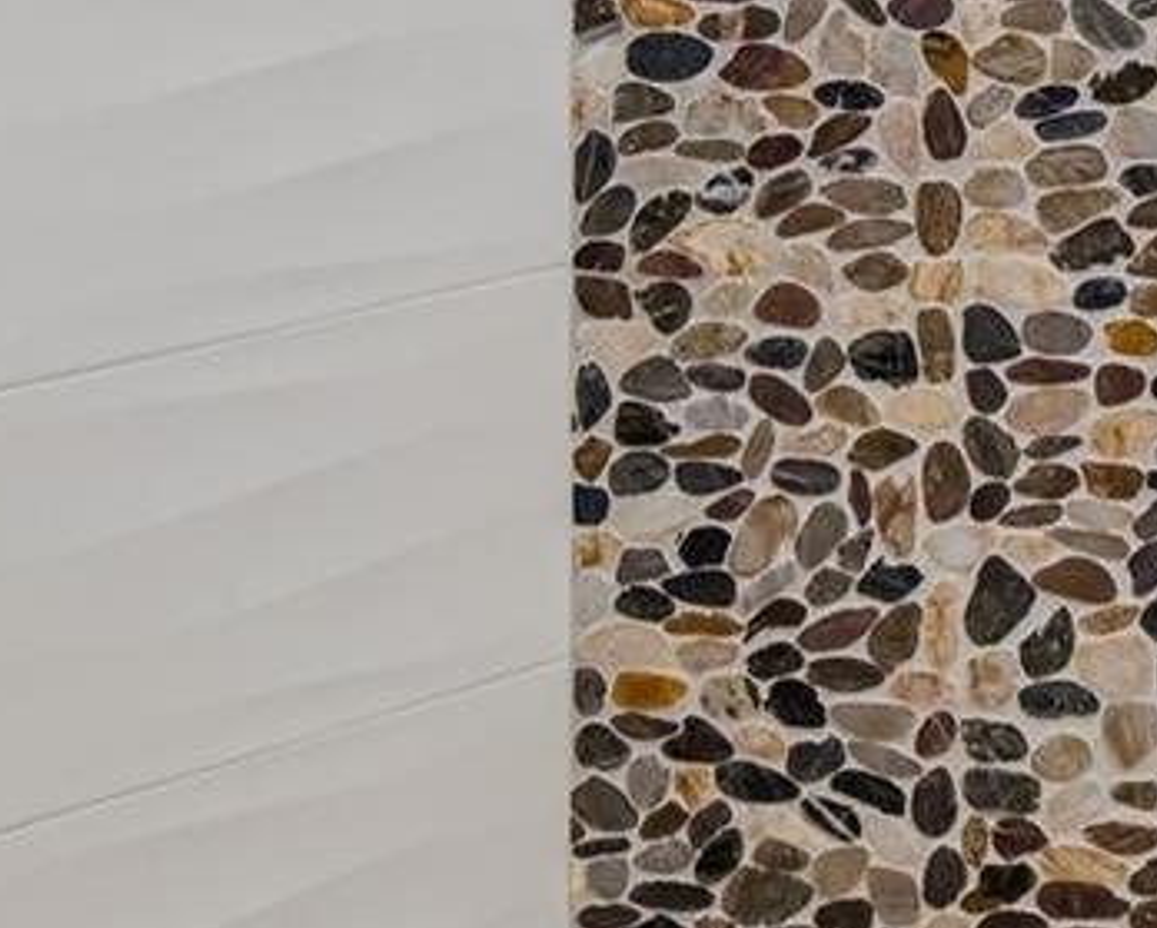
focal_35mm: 69
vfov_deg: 17.6
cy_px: -785
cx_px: 592
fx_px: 2365
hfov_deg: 27.5
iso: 100
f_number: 8
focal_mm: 11
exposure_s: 1/2
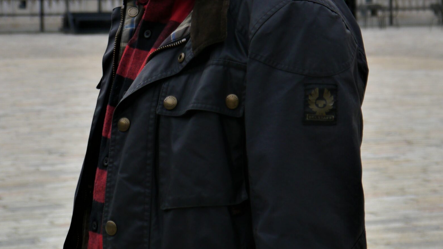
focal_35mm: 149
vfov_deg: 8.1
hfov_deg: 14.4
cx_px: 196
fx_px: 1750
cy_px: -13
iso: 320
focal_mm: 42
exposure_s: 1/500
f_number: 5.6
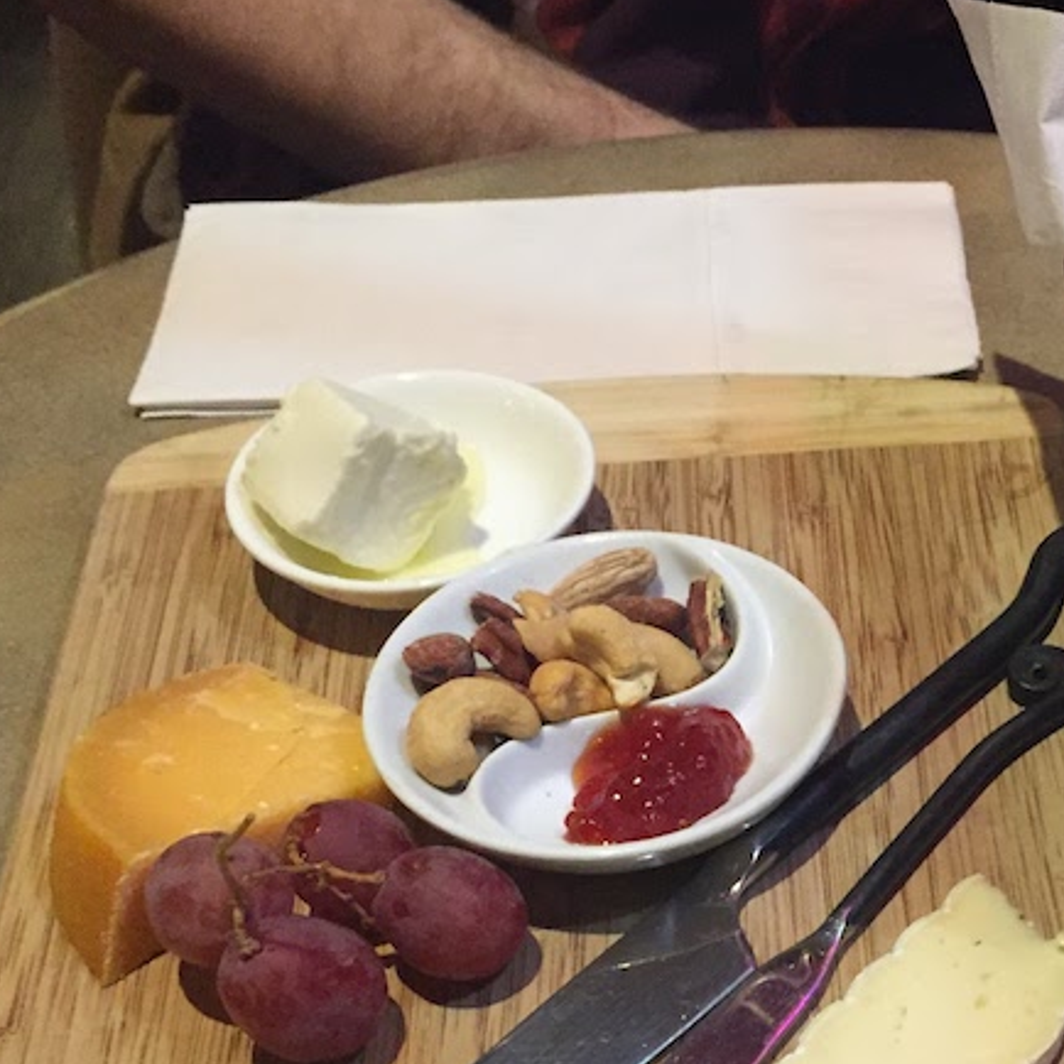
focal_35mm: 59
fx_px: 2052
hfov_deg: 27.6
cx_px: 1035
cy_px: 811
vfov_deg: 28.6
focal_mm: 4.15
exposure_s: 1/30
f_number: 2.2
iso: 250
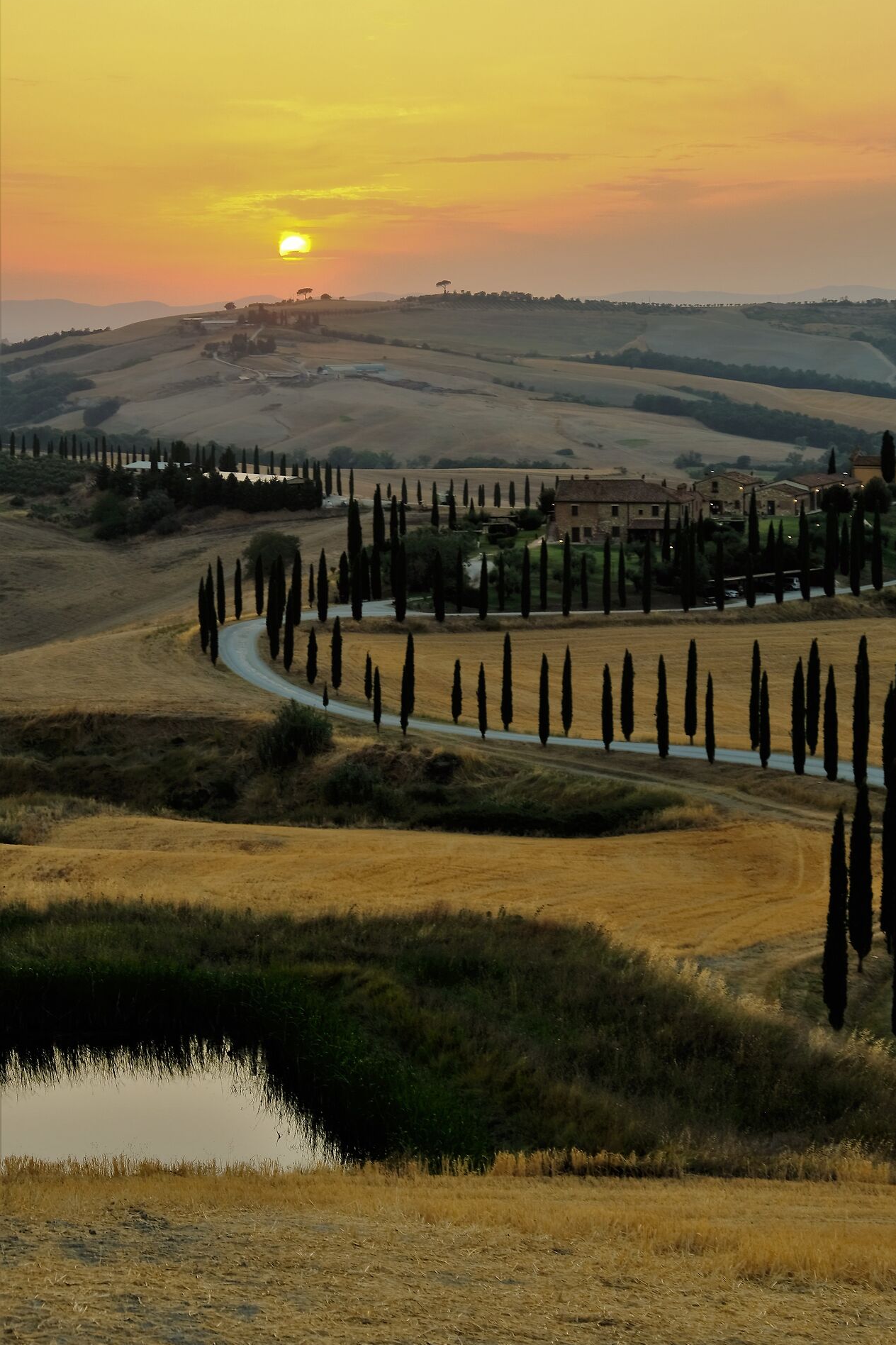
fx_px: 3024
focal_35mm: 81
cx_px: 566
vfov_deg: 25.0
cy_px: 586
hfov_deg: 16.8
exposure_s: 1/40
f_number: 9
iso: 400
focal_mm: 42.5
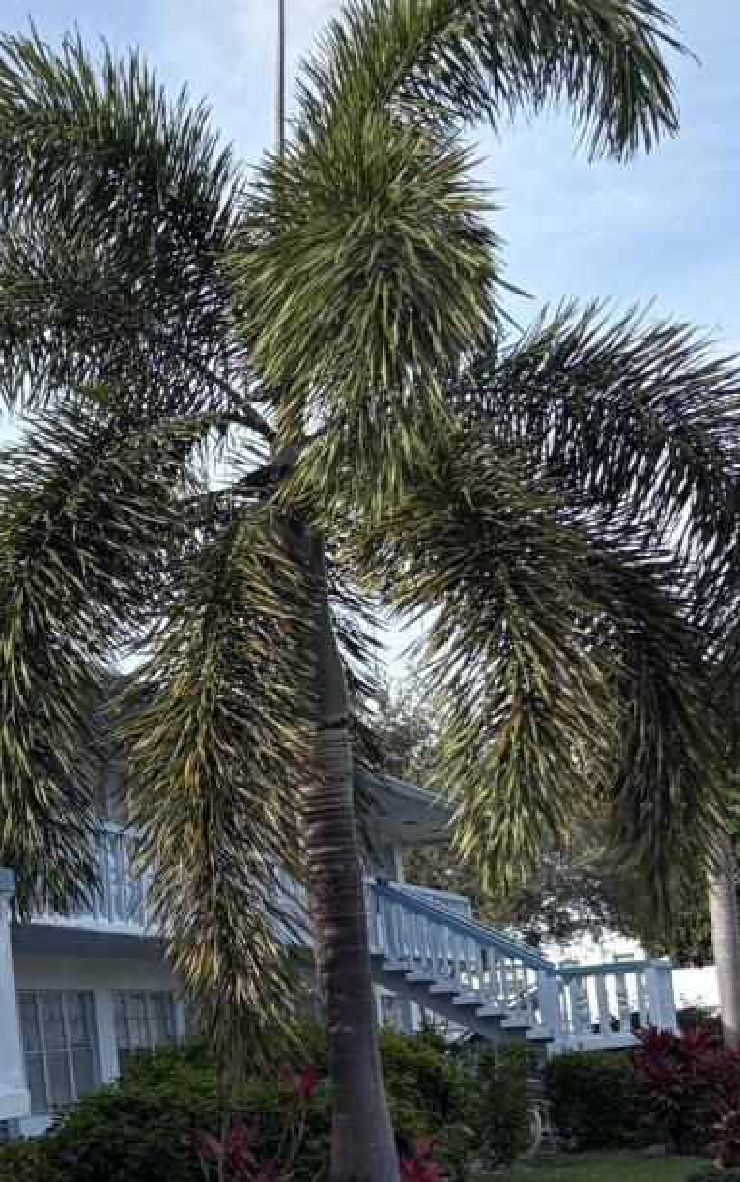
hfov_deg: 13.2
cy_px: 989
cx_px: -576
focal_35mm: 90
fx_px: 2901
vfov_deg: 22.6
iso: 50
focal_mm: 5.96
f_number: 1.6
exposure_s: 1/2283
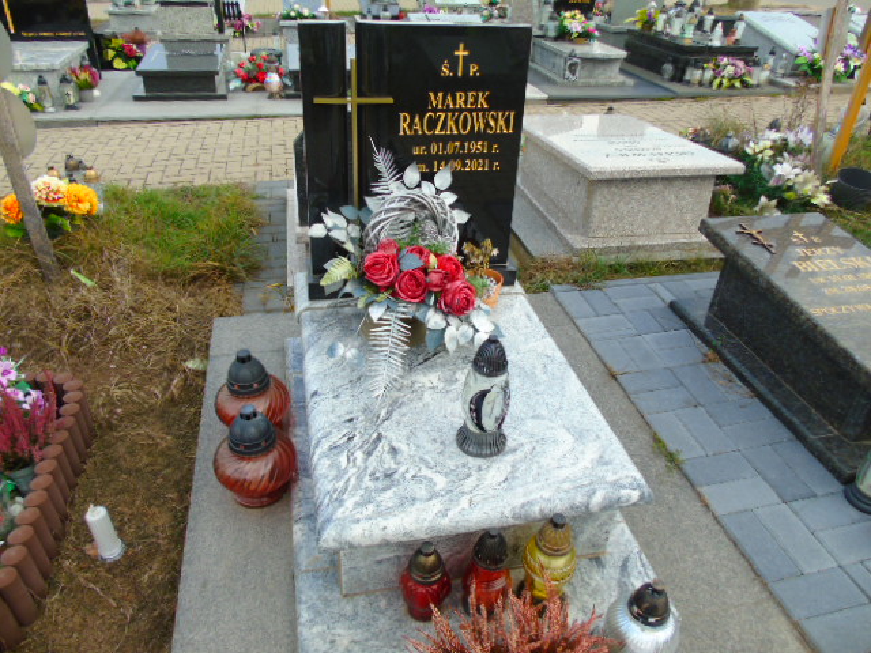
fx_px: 629
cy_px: 326
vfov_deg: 54.9
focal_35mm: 25
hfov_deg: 69.4
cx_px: 436
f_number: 3.4
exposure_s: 1/160
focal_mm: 4.4
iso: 80
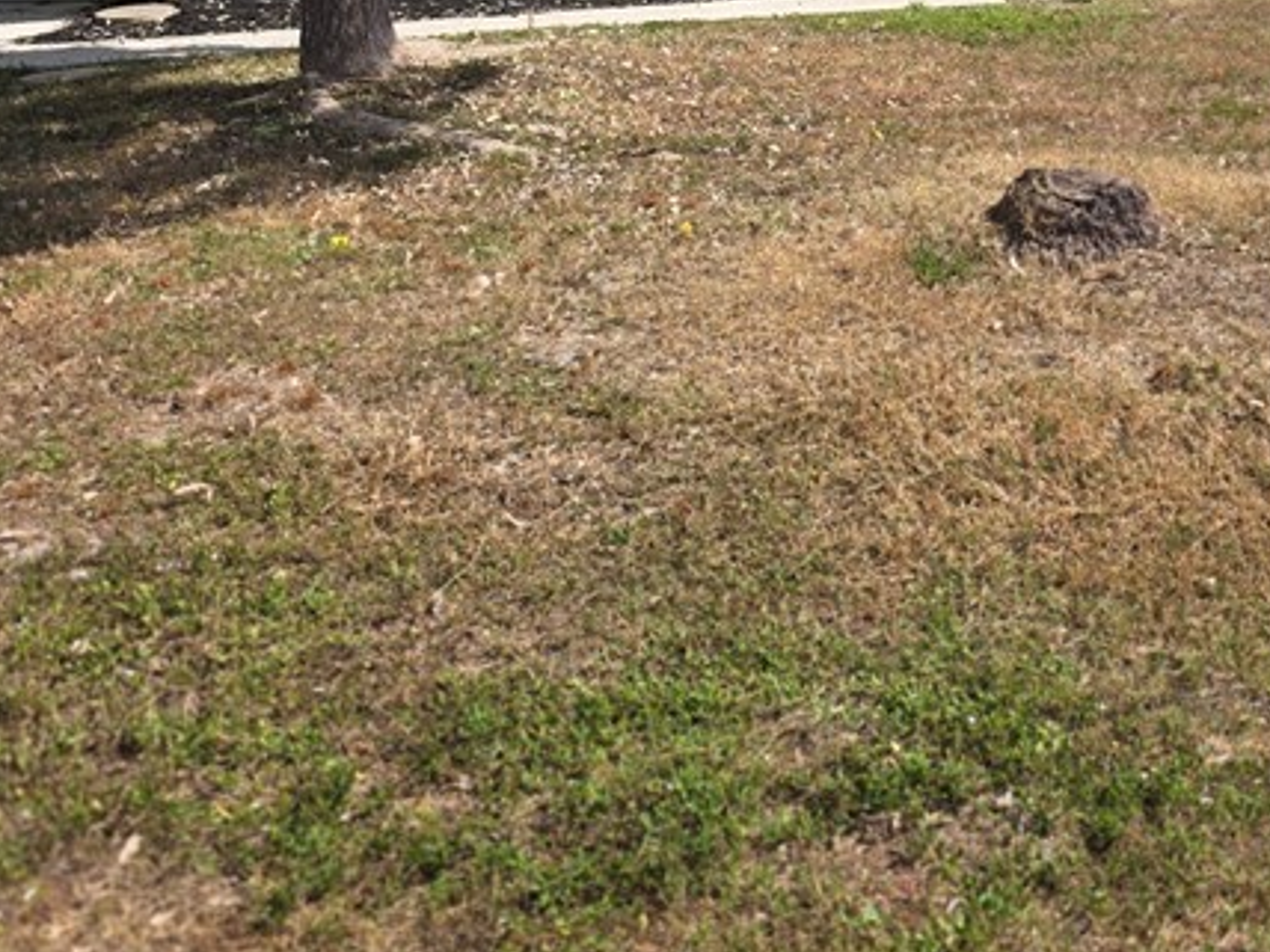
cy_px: -157
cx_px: 881
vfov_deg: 24.4
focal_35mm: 55
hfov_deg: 34.5
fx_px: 2018
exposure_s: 1/6355
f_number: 1.7
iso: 80
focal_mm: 6.25
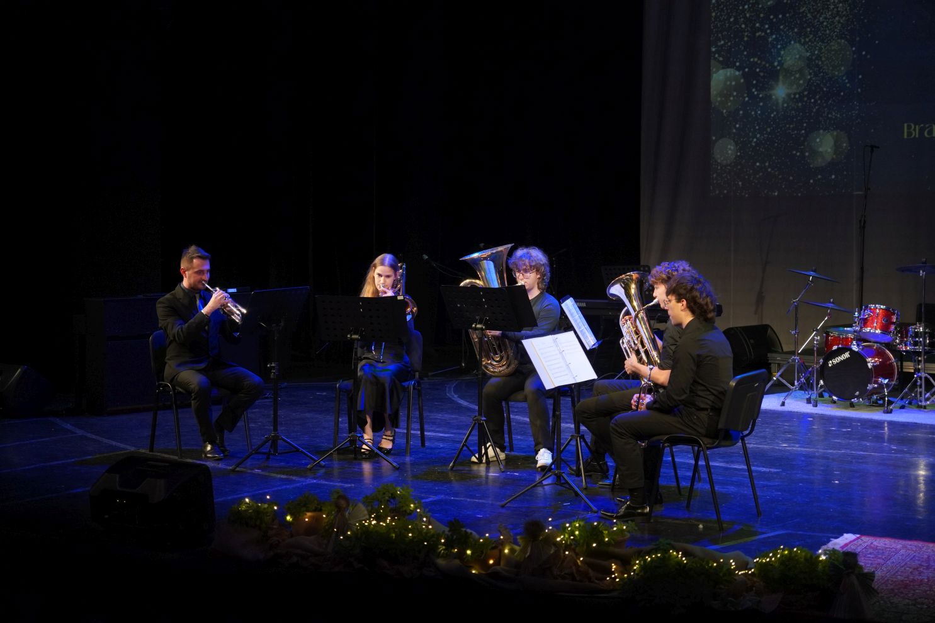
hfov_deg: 27.0
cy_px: 312
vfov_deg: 18.2
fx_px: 1948
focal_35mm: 75
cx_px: 468
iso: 1600
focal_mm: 50
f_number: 3.2
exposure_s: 1/125
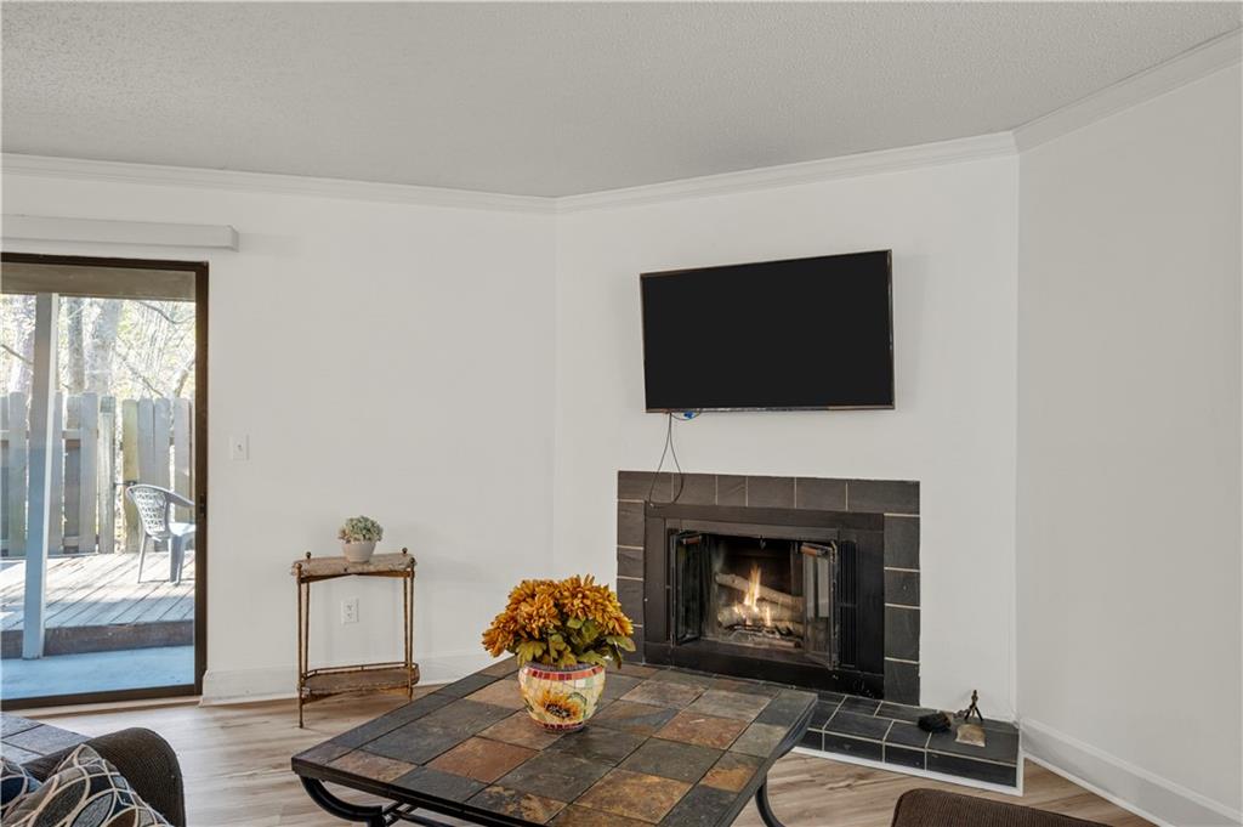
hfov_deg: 77.4
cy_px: 414
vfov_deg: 56.1
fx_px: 776
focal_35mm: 22
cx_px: 622
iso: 400
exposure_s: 1/2
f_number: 8
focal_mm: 22.5
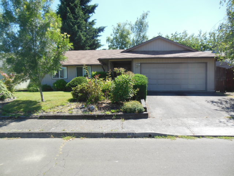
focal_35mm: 25
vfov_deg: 54.9
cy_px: 88
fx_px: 169
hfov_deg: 69.4
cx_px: 117
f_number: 3.2
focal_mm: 4.5
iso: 125
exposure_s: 1/640
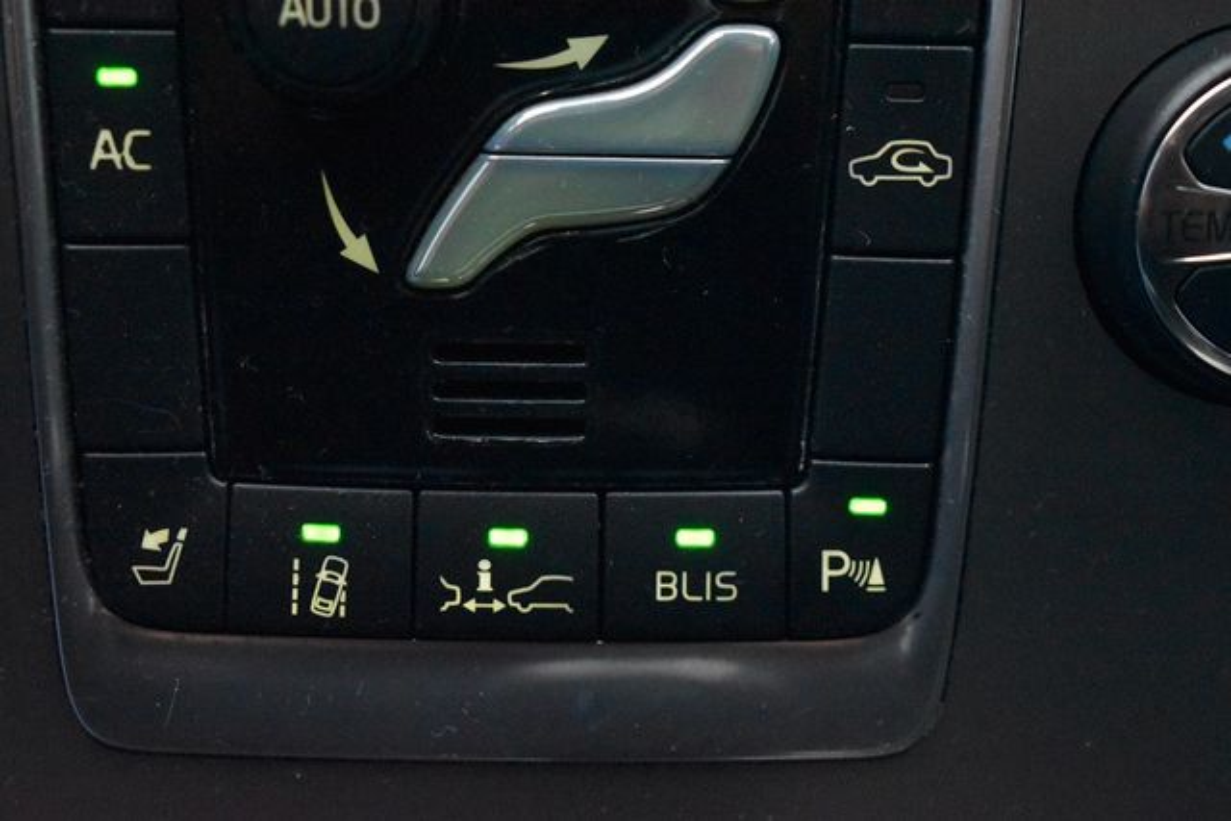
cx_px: 616
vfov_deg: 18.9
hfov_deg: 28.1
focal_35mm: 72
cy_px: 410
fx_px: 2462
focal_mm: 48
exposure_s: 1/125
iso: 9000
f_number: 5.3
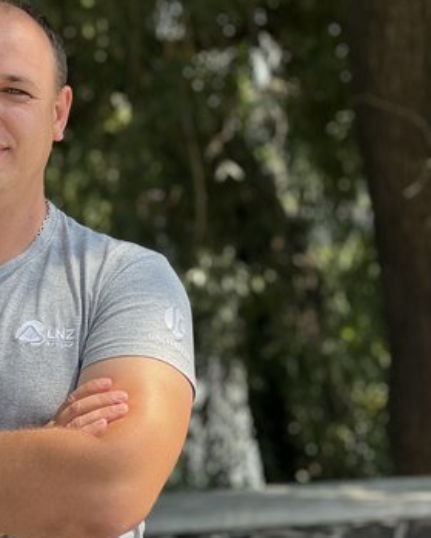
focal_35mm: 129
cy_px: 241
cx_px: 86
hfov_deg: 11.9
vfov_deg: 14.9
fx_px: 2057
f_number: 2.8
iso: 20
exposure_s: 1/148
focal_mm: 9
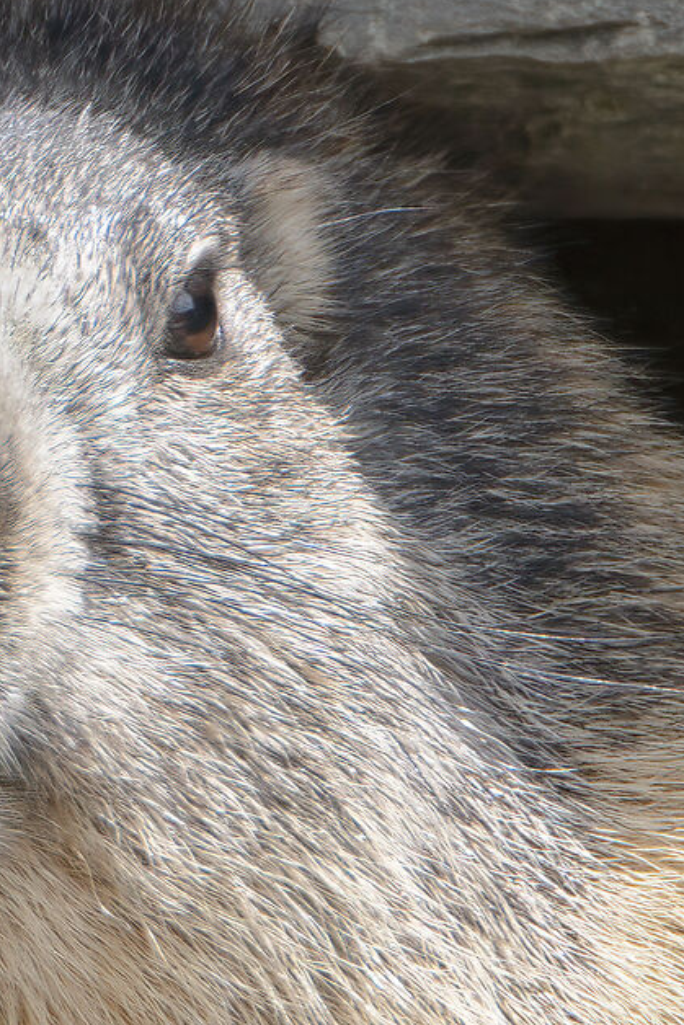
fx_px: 65309
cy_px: 764
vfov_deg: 0.9
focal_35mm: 2293
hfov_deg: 0.6
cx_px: -198
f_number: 8
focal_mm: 600
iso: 400
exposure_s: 1/800
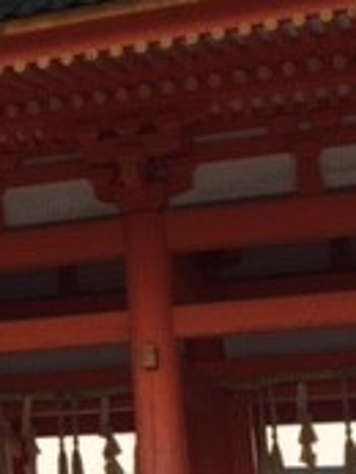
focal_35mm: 107
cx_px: -227
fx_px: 1465
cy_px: 219
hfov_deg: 12.9
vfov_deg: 18.4
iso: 32
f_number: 2.2
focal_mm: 4.15
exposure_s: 1/471
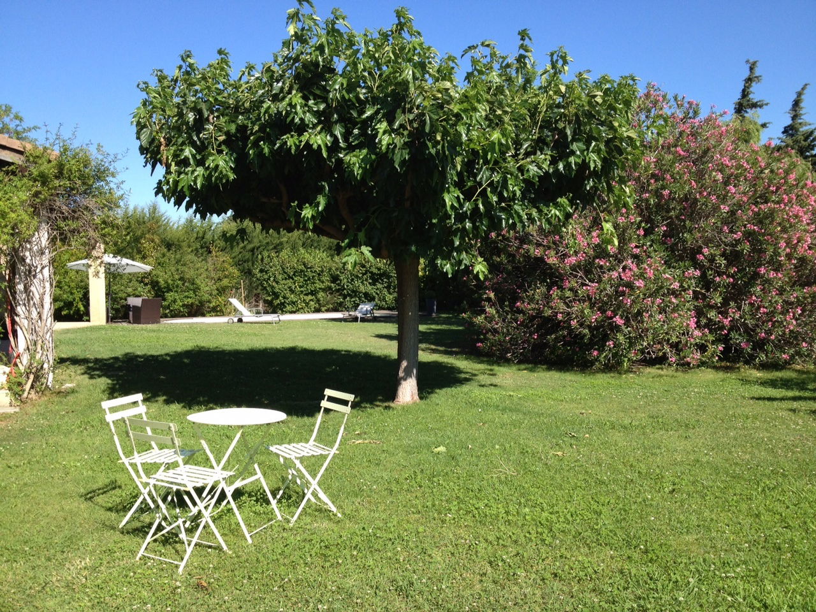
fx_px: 825
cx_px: 408
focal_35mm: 35
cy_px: 306
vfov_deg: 40.7
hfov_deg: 52.6
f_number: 2.4
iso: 50
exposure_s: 1/1004
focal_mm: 4.28
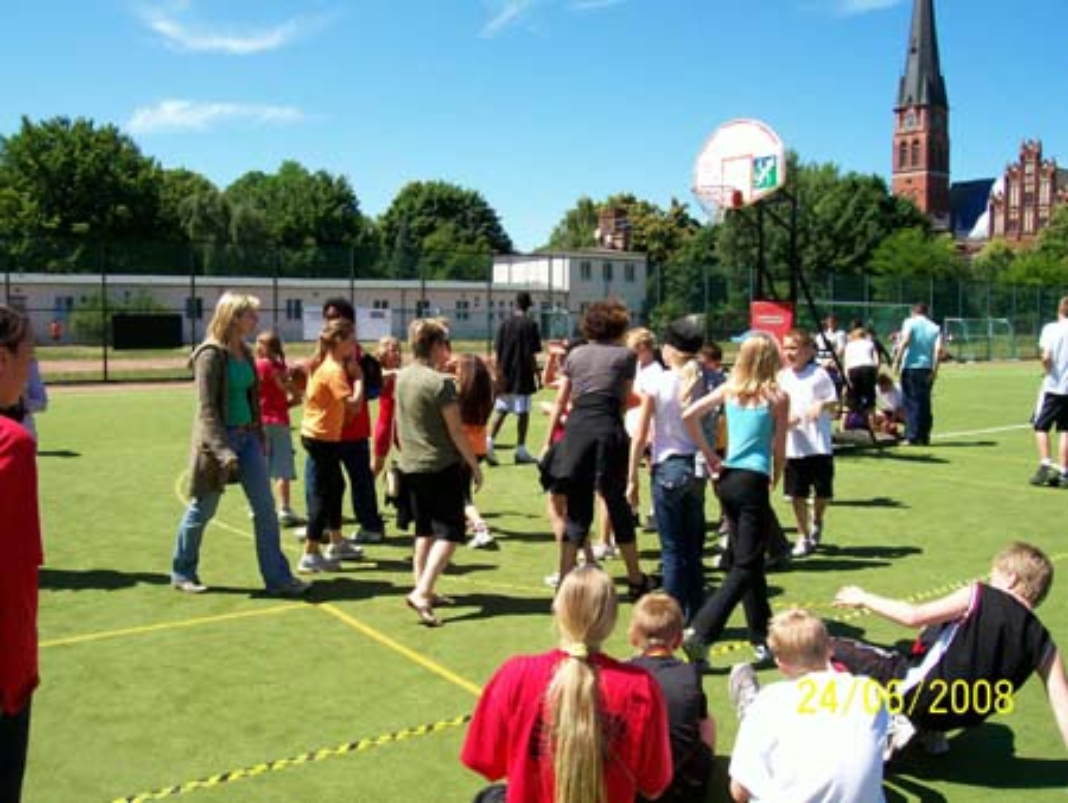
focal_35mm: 34
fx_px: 1050
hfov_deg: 53.9
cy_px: 402
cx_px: 534
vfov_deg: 41.8
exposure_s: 1/340
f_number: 5.1
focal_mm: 5.6
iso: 80
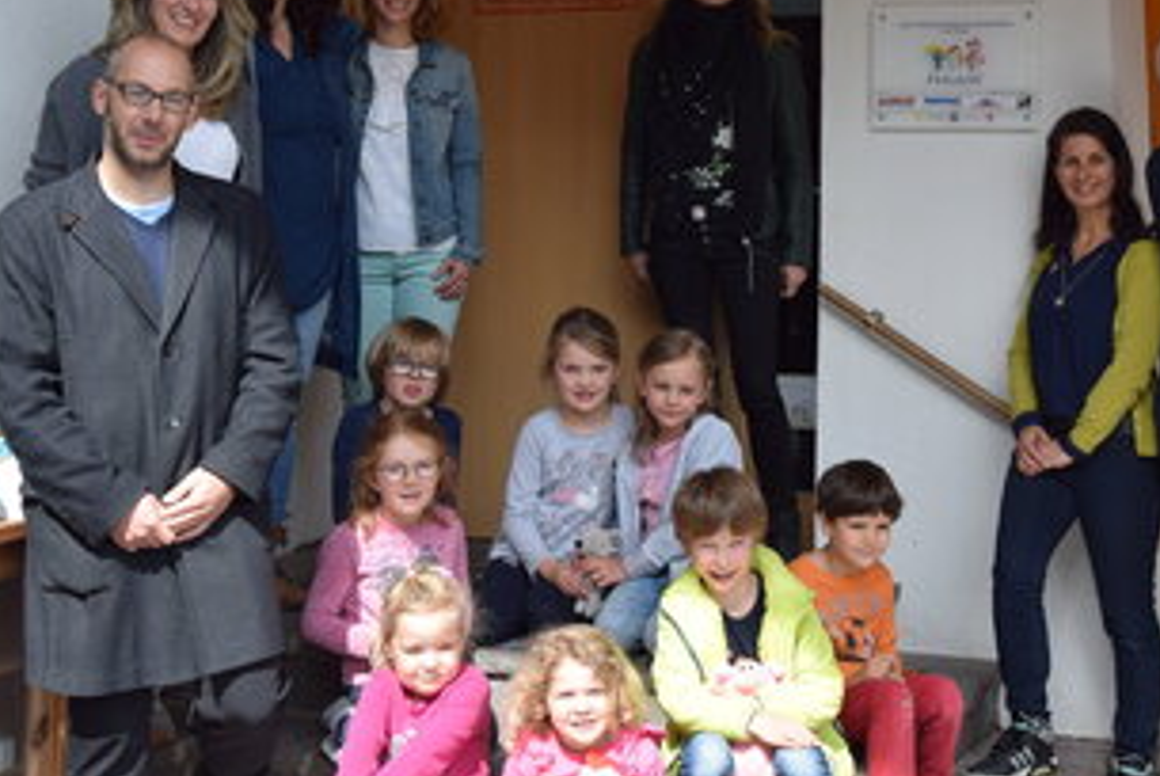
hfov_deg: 30.3
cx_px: 772
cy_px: 183
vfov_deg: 20.5
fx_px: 2129
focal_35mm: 66
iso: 220
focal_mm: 28
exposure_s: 1/250
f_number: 8
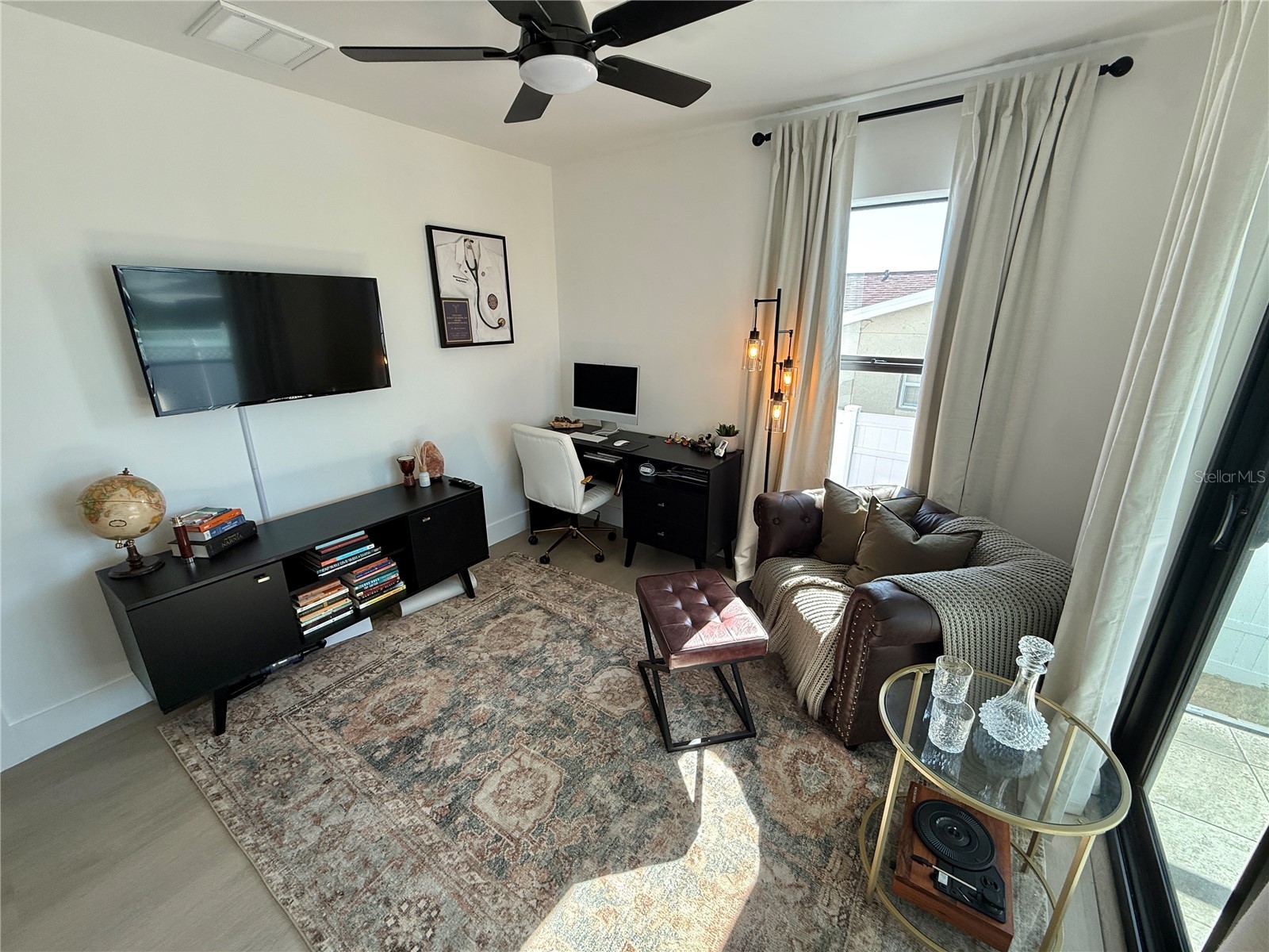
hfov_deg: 102.1
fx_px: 513
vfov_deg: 85.7
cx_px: 634
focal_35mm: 14
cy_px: 476
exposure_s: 1/100
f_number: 2.2
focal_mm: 2.22
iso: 64
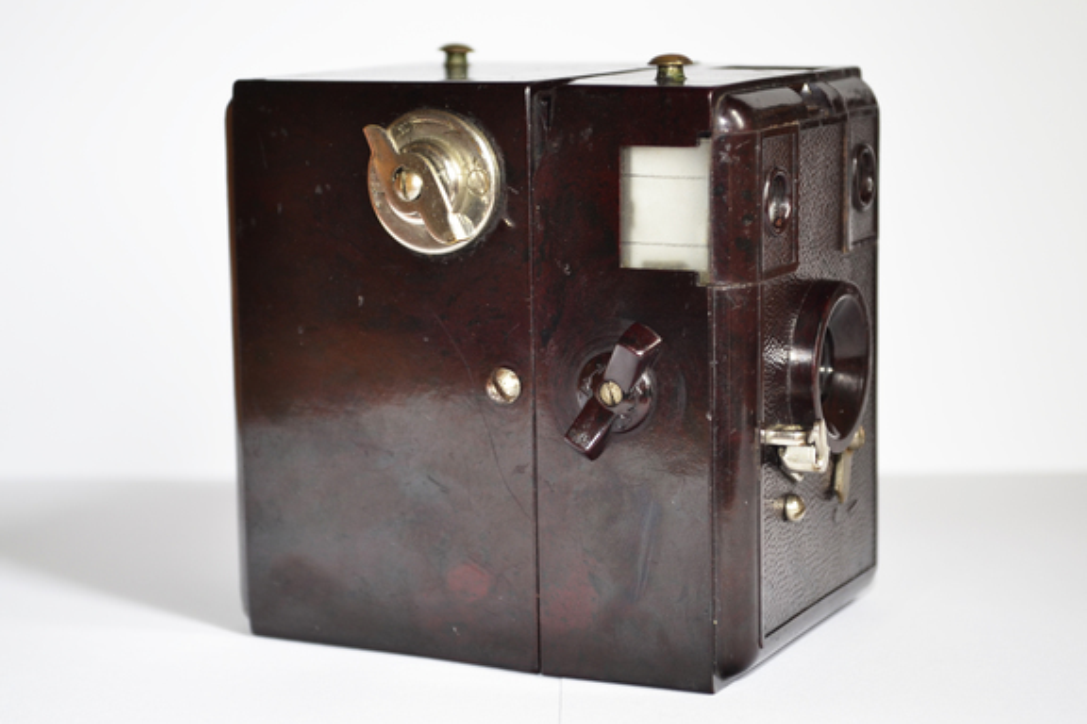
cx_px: 559
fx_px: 2415
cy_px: 363
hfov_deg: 25.4
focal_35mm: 80
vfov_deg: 17.1
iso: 200
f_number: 5.6
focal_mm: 48
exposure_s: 1/1.6
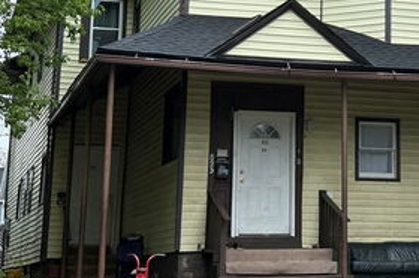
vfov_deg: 13.7
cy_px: 22
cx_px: 350
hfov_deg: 20.3
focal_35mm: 99
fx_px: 1151
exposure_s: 1/1312
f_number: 1.6
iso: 50
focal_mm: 5.96
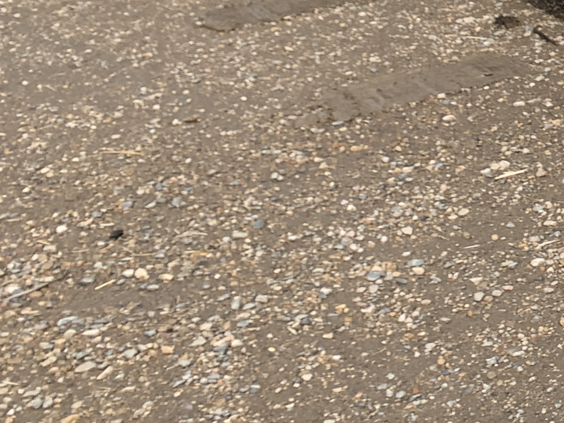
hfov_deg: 16.8
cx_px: 1012
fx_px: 1581
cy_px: -143
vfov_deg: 14.5
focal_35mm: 97
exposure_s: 1/3086
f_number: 1.8
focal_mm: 4.25
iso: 25
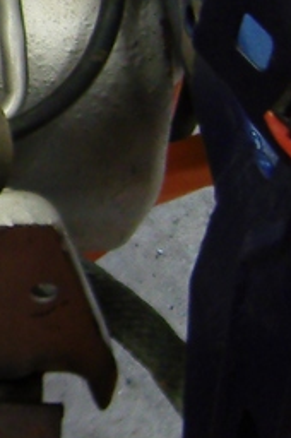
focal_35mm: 177
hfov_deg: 7.3
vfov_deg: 11.5
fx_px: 2152
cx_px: -404
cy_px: -5
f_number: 2.8
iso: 200
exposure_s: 1/40
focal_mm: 7.3
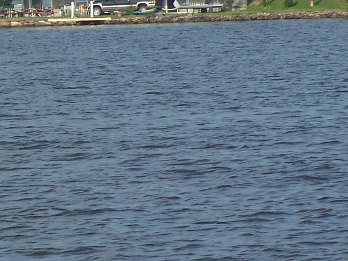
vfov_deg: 2.8
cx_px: -52
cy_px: 65
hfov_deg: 3.8
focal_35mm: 524
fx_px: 5269
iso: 80
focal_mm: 31.3
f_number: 4.5
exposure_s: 1/750
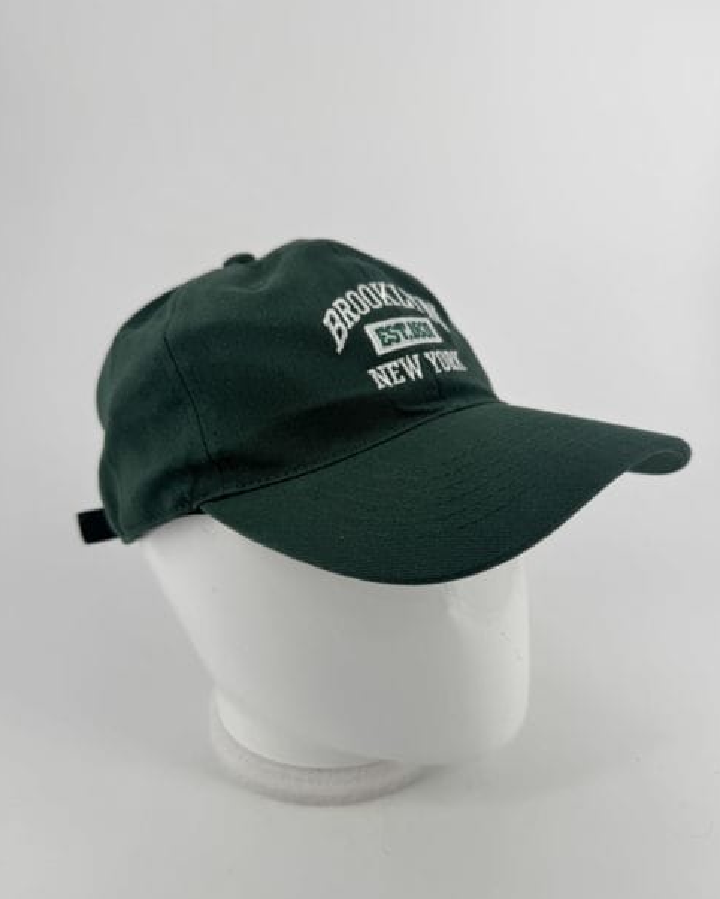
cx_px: 370
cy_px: 497
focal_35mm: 26
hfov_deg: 54.9
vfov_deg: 65.8
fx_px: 692
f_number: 1.78
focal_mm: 6.76
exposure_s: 1/900
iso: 80
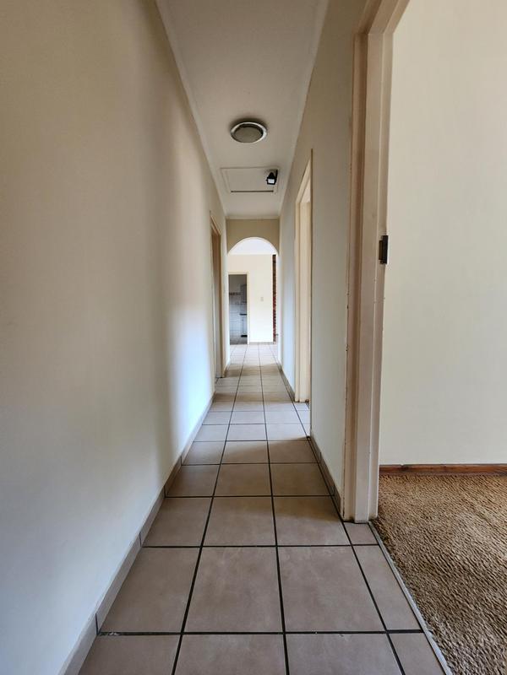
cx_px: 254
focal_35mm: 13
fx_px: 254
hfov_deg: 89.9
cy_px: 338
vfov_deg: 106.2
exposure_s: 1/33.3
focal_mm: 2.2
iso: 500
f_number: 2.2
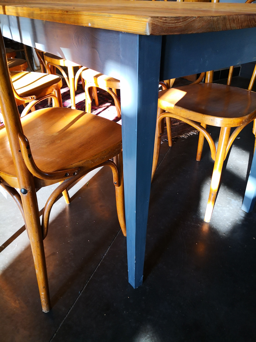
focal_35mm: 27
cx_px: 128
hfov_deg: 51.4
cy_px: 171
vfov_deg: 65.3
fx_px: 266
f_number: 1.6
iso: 160
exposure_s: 1/120
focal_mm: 3.95
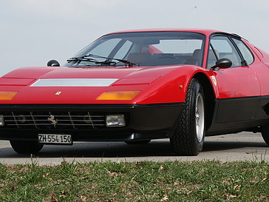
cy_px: 70
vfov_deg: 7.5
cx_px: 124
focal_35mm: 199
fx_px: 1546
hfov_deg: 9.9
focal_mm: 34.56
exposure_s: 1/500
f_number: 6.7
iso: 100
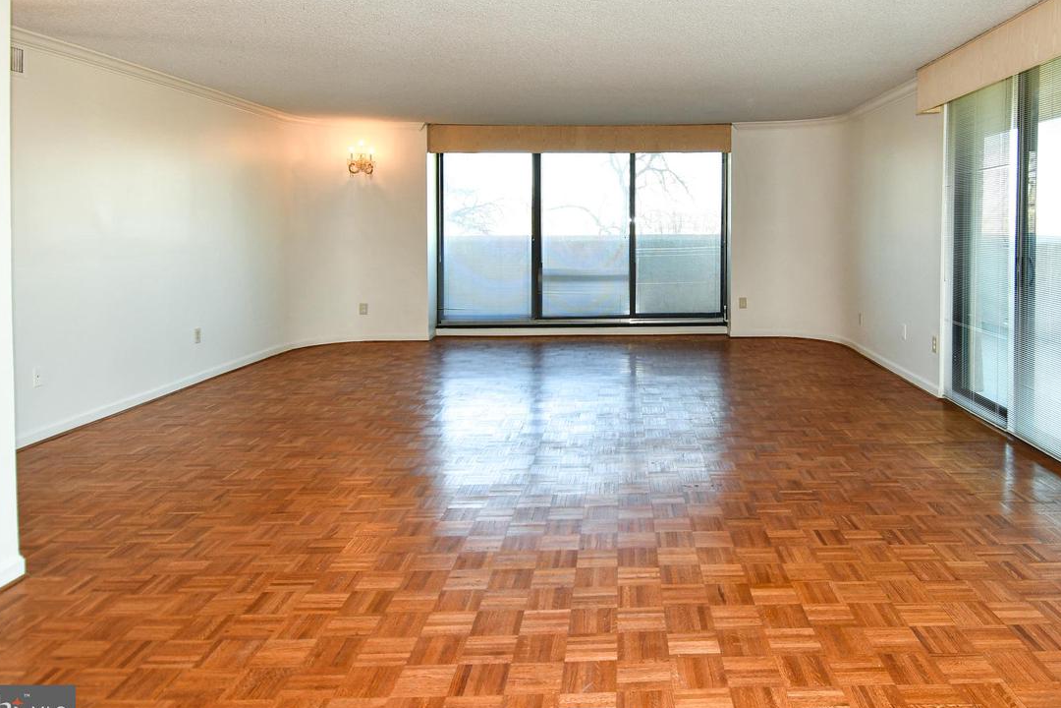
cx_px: 630
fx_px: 707
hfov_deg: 73.1
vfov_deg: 52.5
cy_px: 264
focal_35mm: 24
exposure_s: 1/80
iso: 200
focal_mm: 12
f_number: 4.5
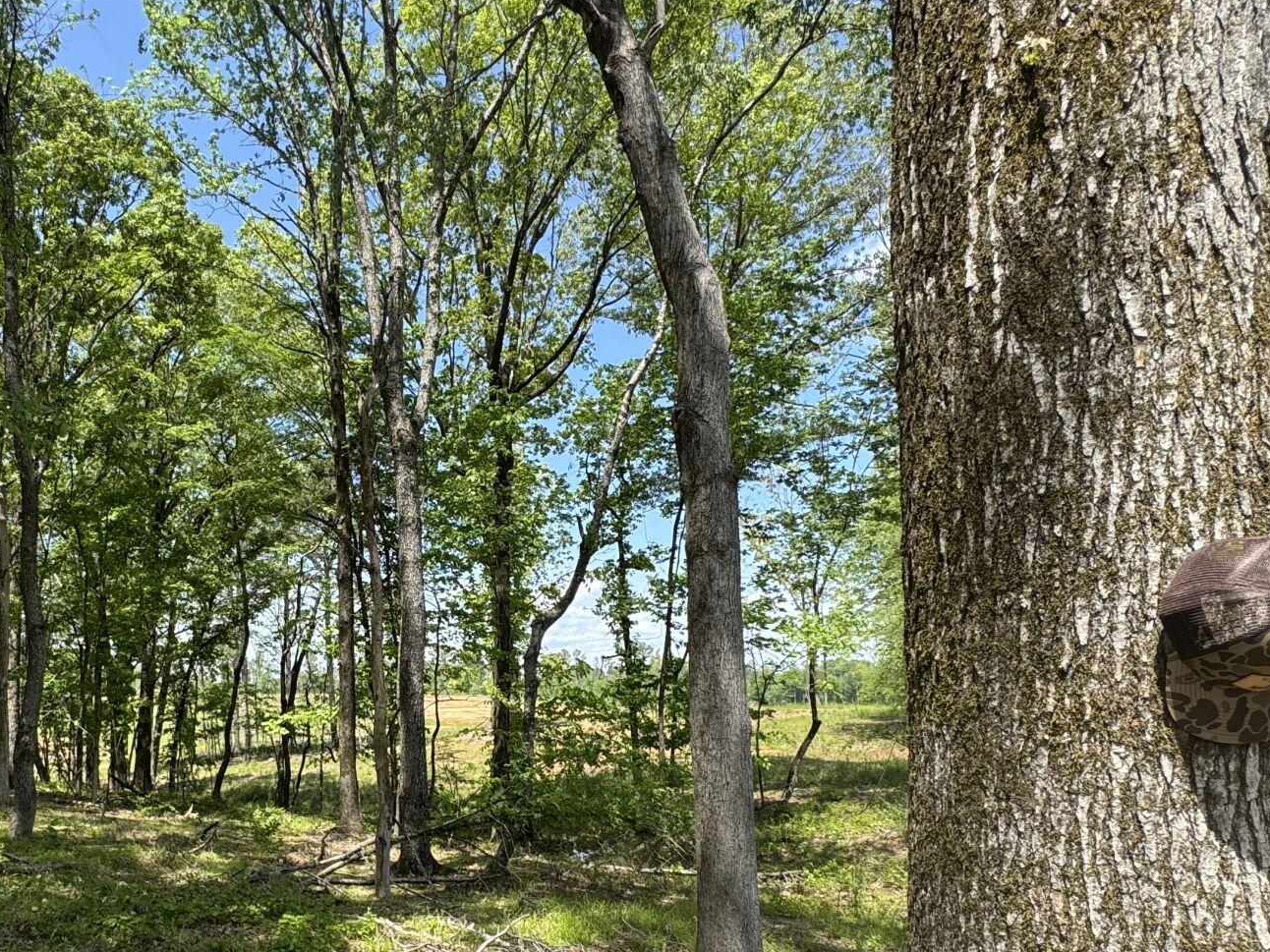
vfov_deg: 51.8
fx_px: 954
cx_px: 395
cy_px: 657
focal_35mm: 26
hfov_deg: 65.0
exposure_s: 1/591
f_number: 2.2
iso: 40
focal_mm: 2.22
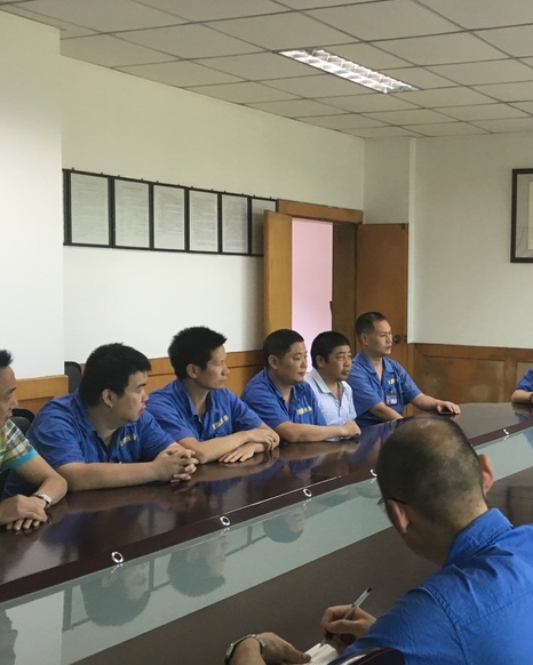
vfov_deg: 38.0
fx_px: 966
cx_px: 470
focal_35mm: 49
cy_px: 354
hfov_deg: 29.7
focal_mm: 4.15
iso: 125
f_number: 2.2
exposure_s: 1/33
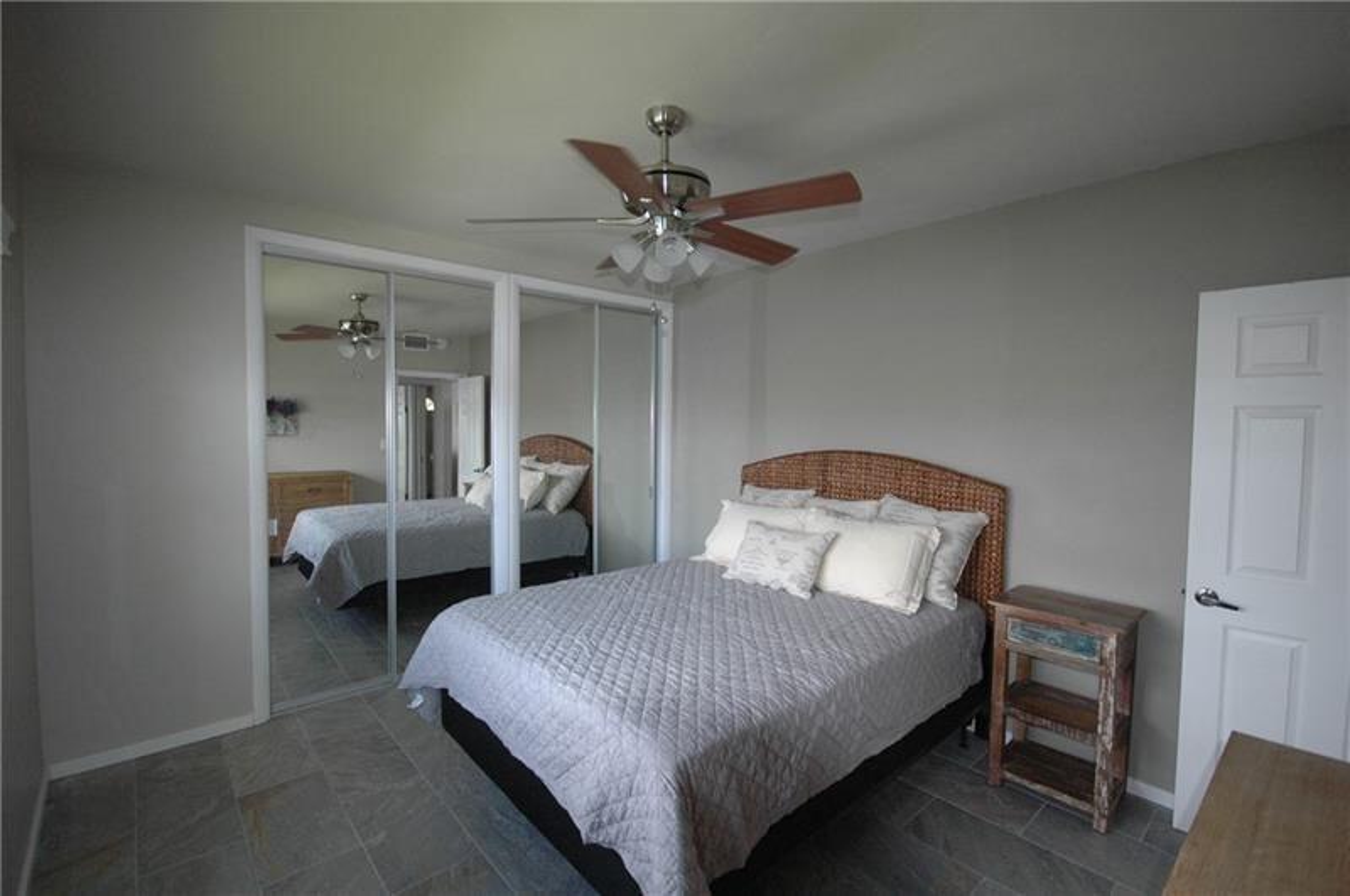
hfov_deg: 100.5
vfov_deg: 77.2
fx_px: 562
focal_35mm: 15
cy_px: 448
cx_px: 675
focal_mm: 10
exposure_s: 1/125
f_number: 4
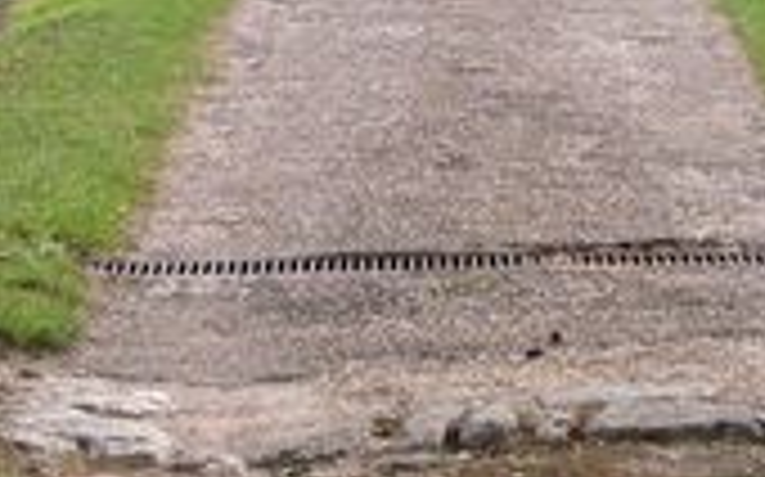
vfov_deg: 6.7
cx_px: 495
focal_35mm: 190
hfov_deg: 11.0
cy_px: -392
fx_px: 3959
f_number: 4.8
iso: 50
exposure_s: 1/113
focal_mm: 7.8
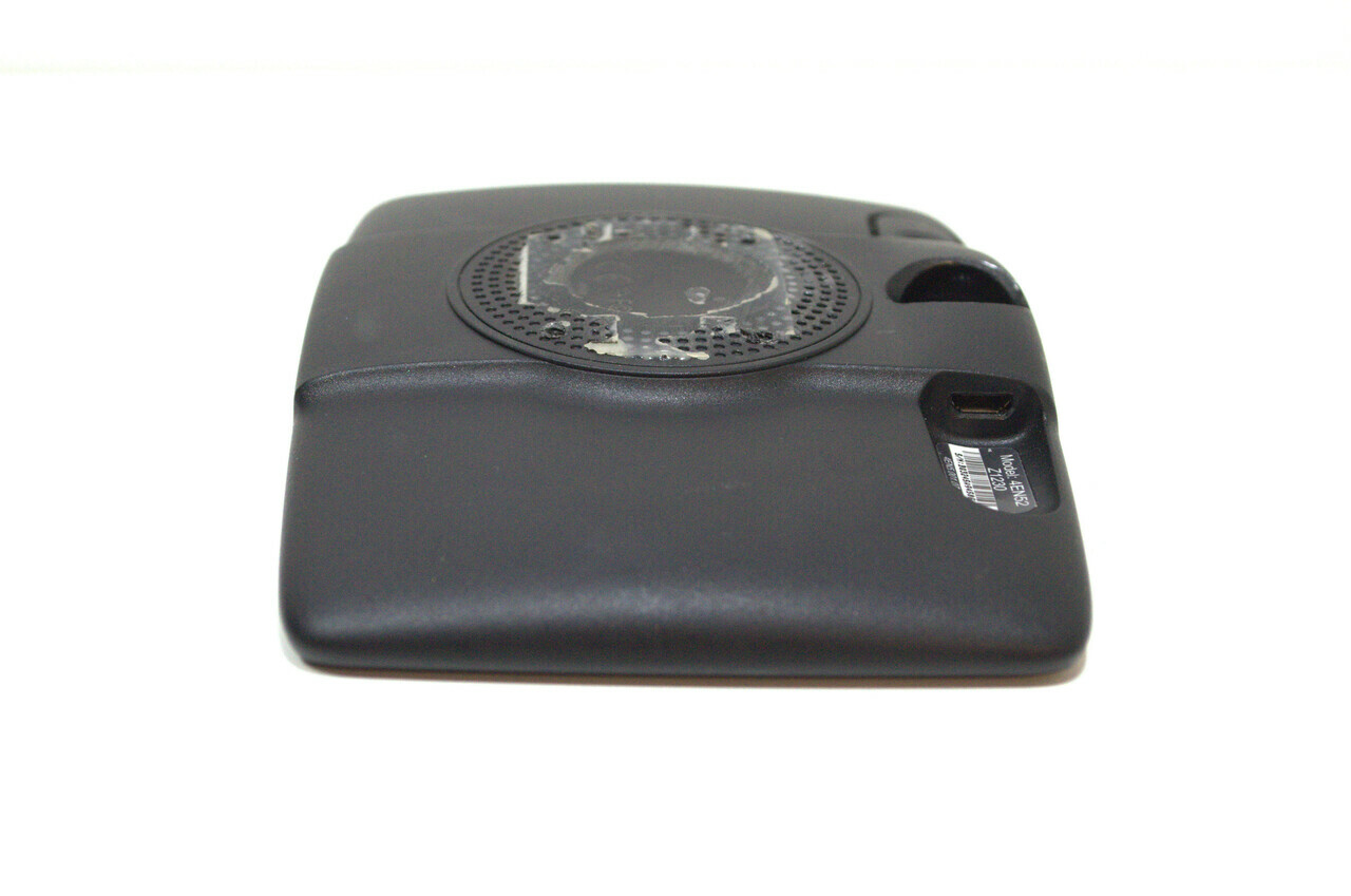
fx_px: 2529
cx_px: 676
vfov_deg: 20.1
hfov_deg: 29.9
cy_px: 448
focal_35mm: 68
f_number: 7.1
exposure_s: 1/200
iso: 2000
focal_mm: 45
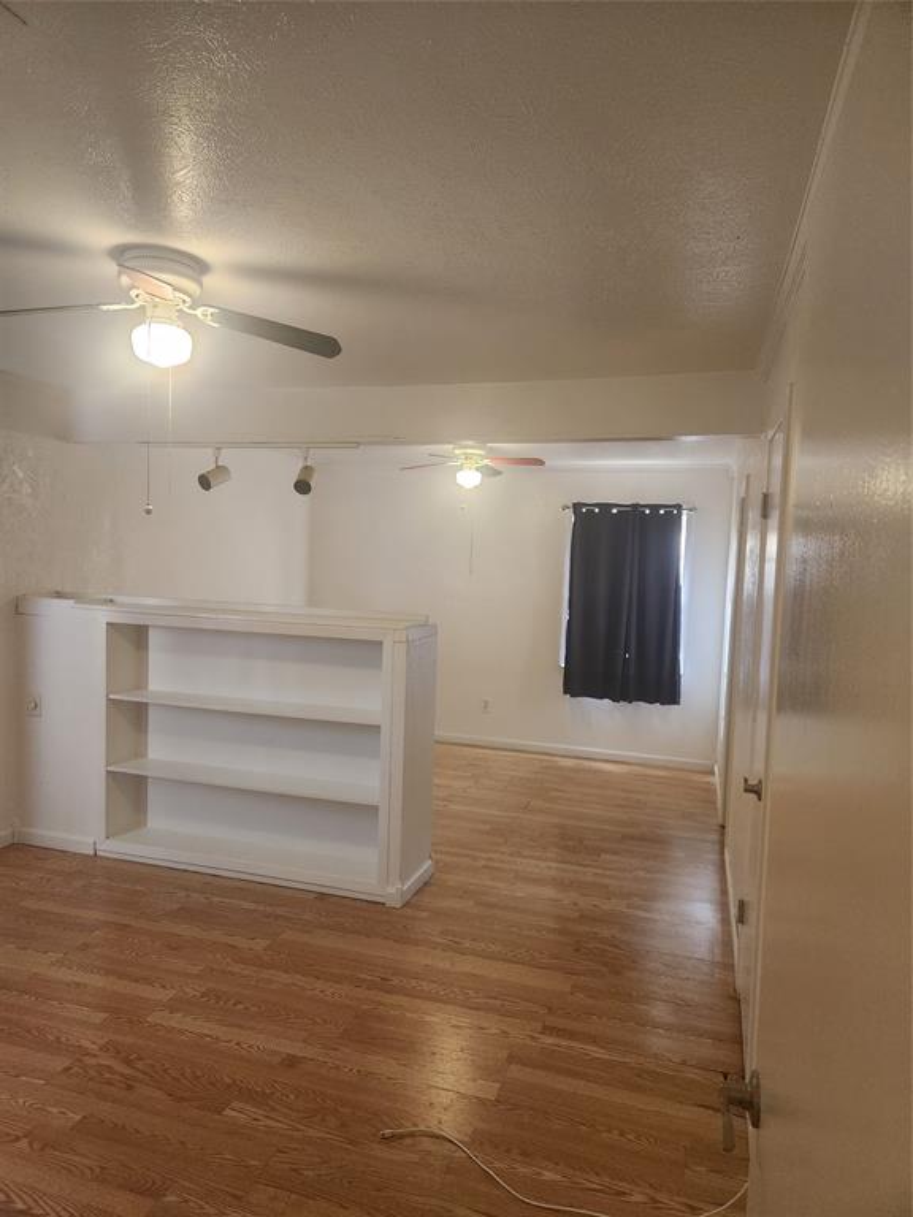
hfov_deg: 58.9
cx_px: 456
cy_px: 608
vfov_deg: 73.9
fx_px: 809
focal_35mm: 23
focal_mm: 5.4
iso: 640
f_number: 1.8
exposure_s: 1/120
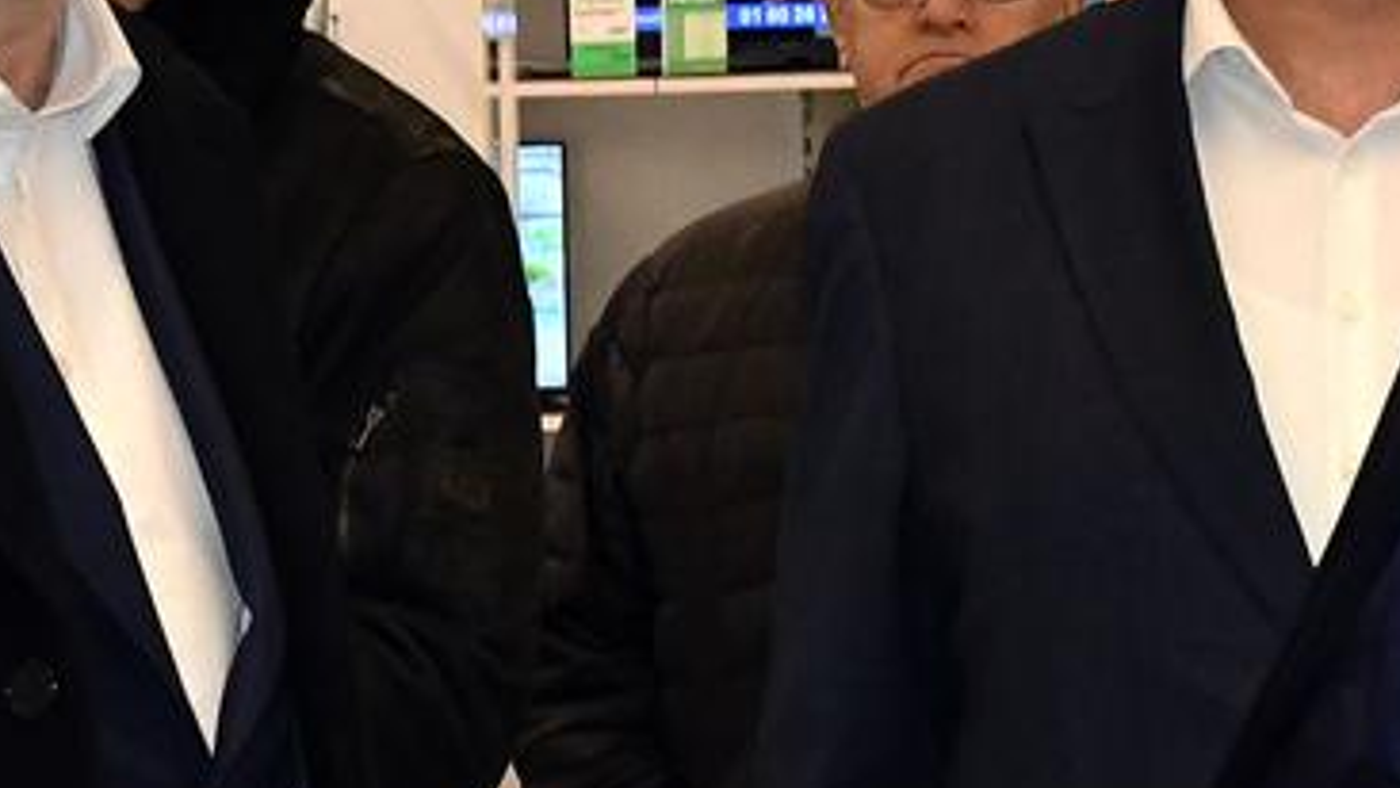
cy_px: 985
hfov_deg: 8.3
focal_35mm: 261
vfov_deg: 4.6
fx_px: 9690
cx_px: 317
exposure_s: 1/125
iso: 3200
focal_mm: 38
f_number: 10
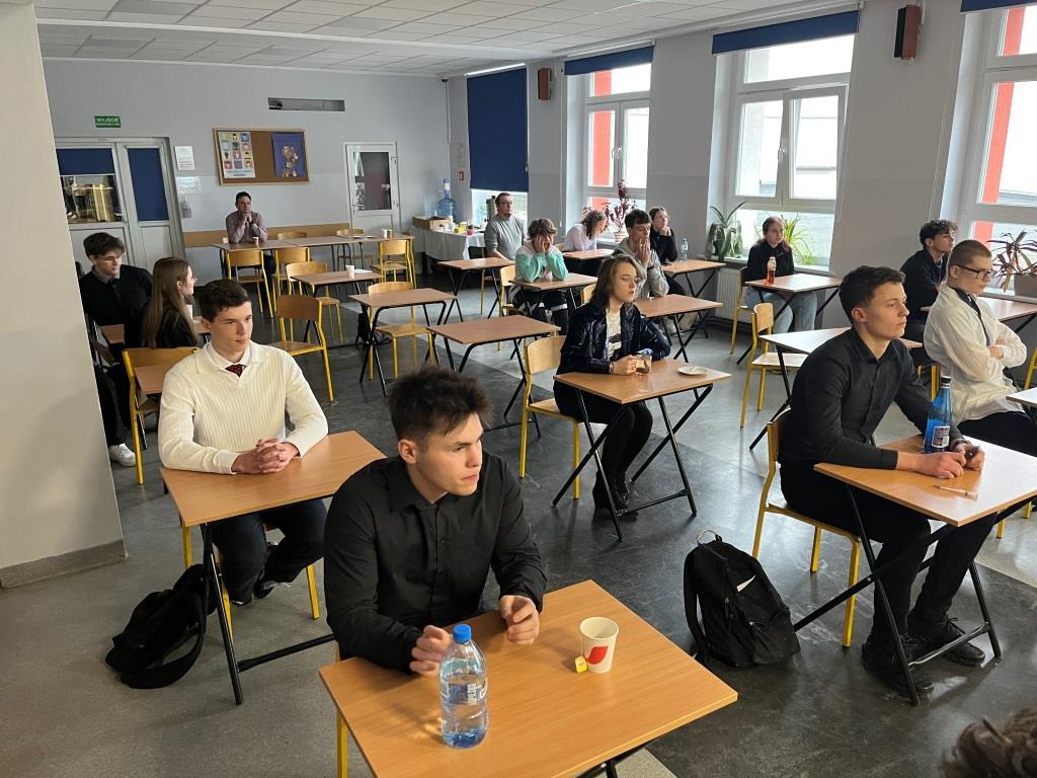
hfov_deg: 67.3
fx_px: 779
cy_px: 389
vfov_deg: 53.1
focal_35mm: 26
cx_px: 518
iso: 500
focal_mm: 5.1
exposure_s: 1/60
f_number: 1.6
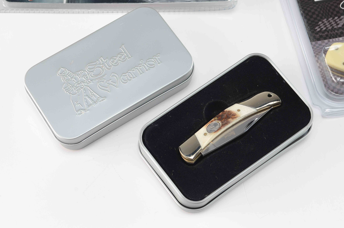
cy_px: 114
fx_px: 715
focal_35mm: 75
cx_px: 172
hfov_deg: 27.0
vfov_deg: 18.1
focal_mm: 50
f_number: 10
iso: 100
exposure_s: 1/80
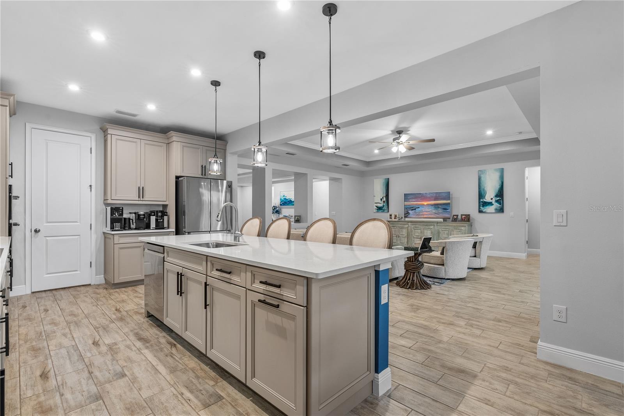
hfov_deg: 96.7
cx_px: 312
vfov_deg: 73.8
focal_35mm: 16
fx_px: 277
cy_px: 208
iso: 400
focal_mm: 16
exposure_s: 1/1.25
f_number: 9
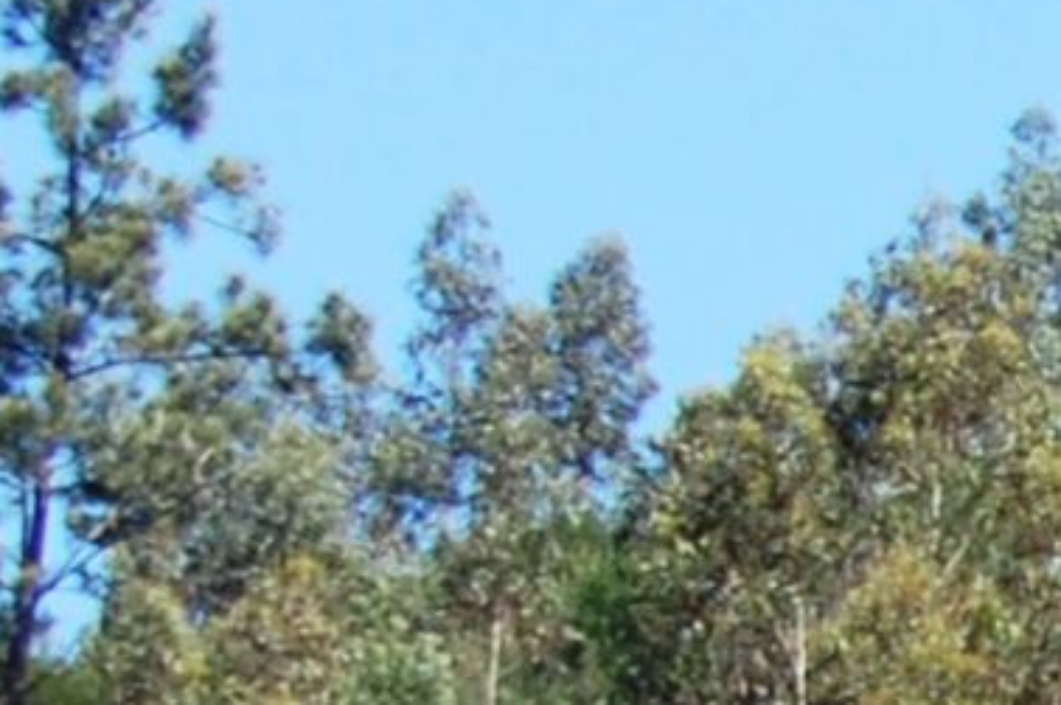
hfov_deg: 4.6
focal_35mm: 427
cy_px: 1584
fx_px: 12568
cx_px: 3309
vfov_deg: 3.2
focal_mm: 42
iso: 200
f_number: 8
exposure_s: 1/250
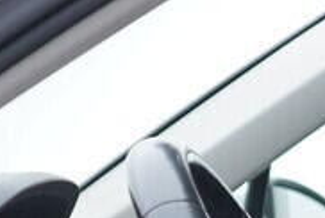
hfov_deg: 9.5
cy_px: 480
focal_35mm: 202
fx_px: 1827
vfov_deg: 6.6
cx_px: 645
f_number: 2.8
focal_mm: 24
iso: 125
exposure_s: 1/40
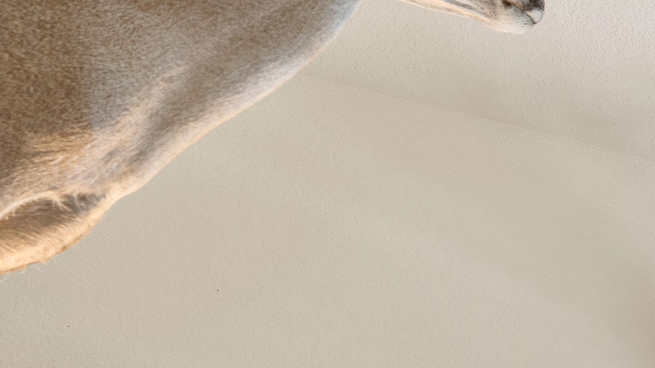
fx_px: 990
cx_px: 1026
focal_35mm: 57
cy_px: 484
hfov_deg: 25.5
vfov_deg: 19.4
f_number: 7.1
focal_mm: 16
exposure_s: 1/1.67
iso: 320
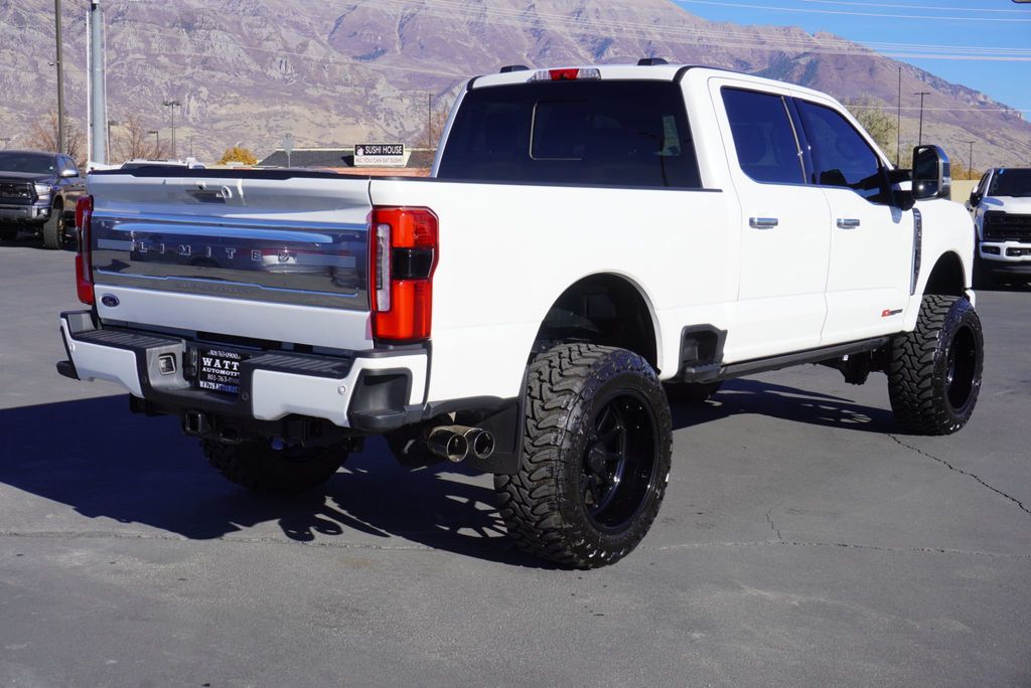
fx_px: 1289
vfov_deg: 29.9
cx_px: 516
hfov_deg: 43.6
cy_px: 344
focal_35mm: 45
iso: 100
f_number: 11
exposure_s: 1/160
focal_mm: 30
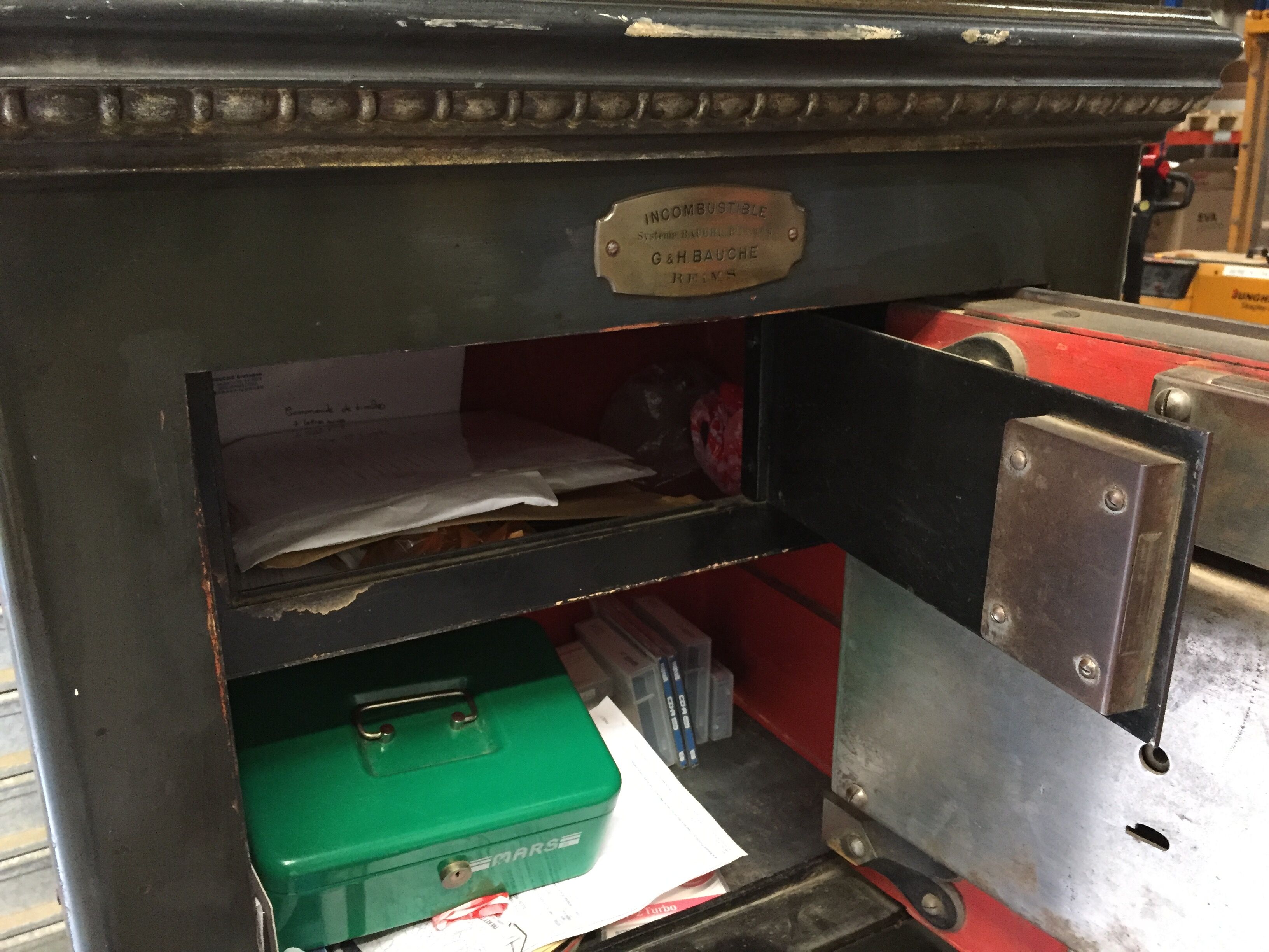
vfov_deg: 48.2
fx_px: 1063
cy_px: 476
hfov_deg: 61.7
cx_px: 634
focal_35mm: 29
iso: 250
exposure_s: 1/25
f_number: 2.2
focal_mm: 4.15
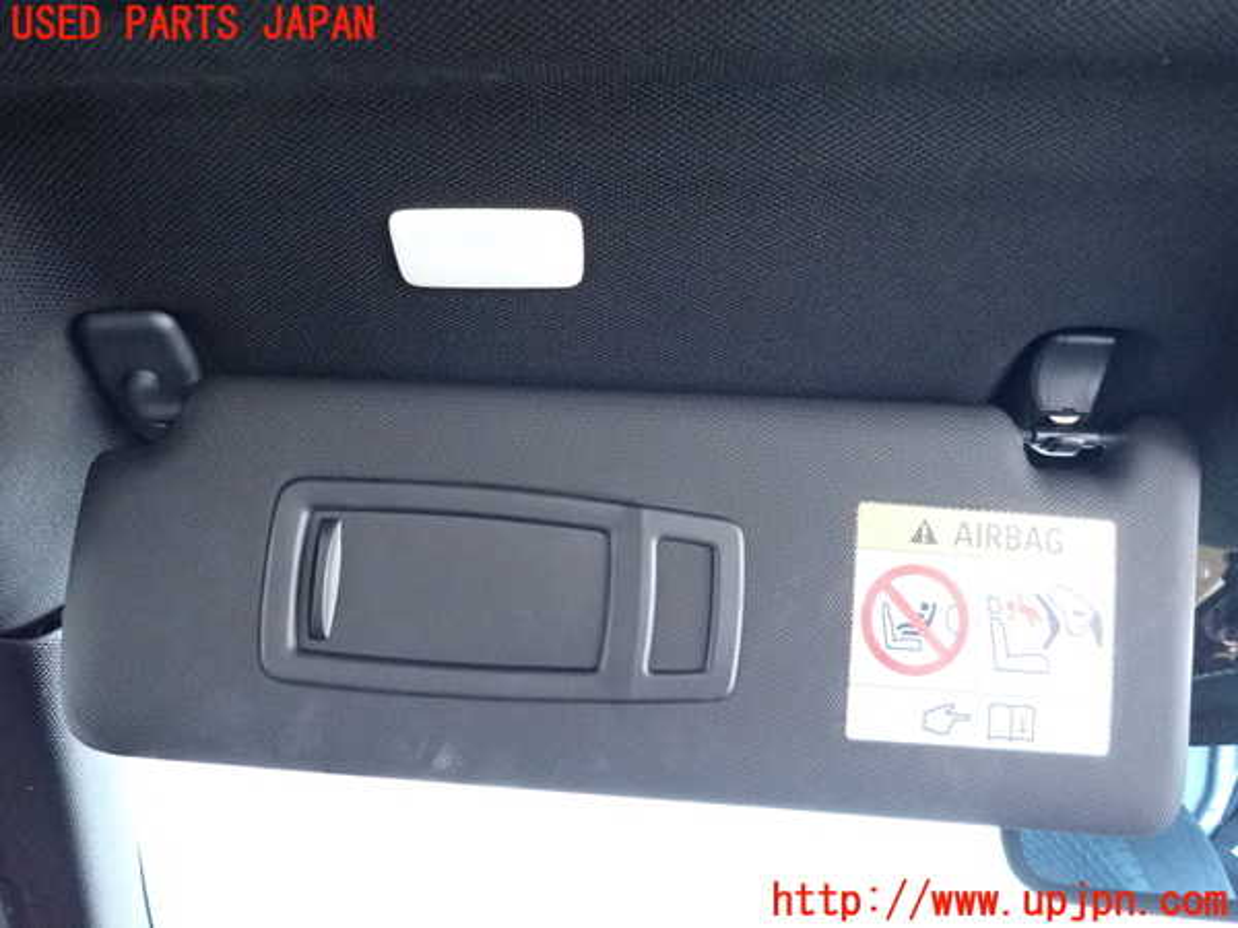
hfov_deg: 69.4
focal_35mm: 25
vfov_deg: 54.9
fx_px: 894
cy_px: 464
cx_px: 619
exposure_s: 1/125
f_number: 2
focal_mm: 4.5
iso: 2000
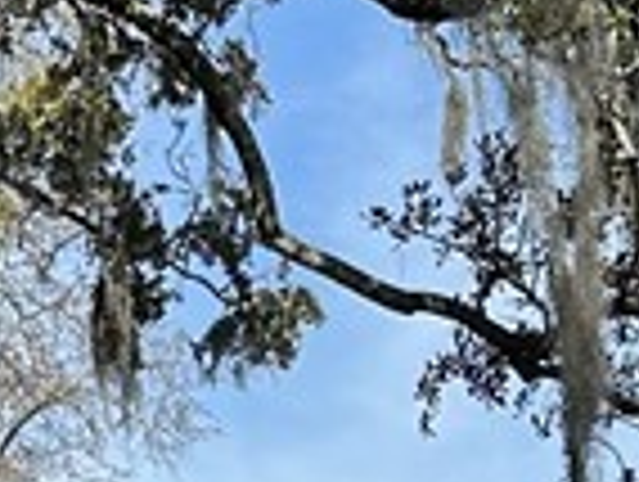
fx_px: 3199
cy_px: 1595
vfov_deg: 7.3
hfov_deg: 11.3
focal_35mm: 173
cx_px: 90
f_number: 1.78
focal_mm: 6.86
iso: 80
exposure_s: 1/2469
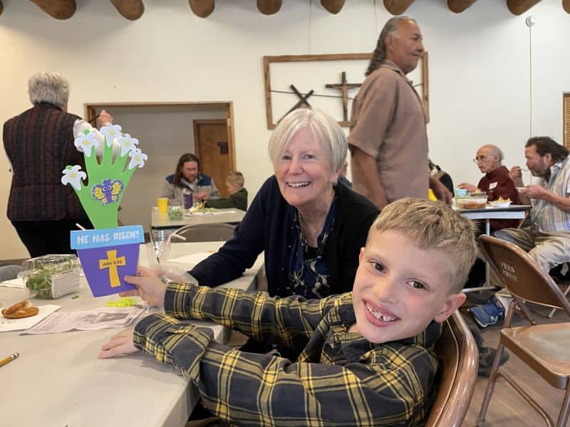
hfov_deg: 67.3
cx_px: 285
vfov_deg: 53.1
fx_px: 428
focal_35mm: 26
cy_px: 214
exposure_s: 1/60
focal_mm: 4.2
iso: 320
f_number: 1.6
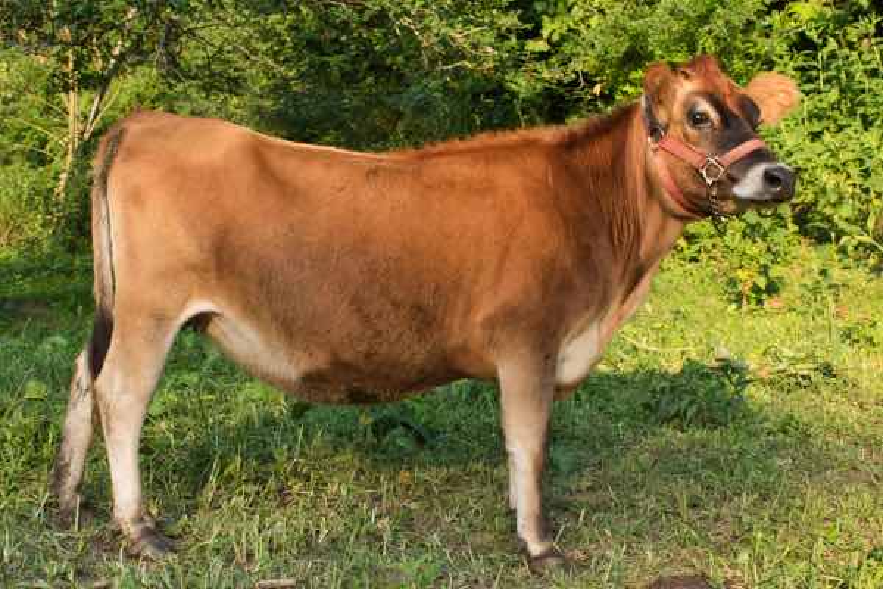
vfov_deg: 31.9
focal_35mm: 42
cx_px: 442
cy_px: 294
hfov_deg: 46.4
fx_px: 1030
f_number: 7.1
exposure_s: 1/160
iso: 200
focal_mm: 28
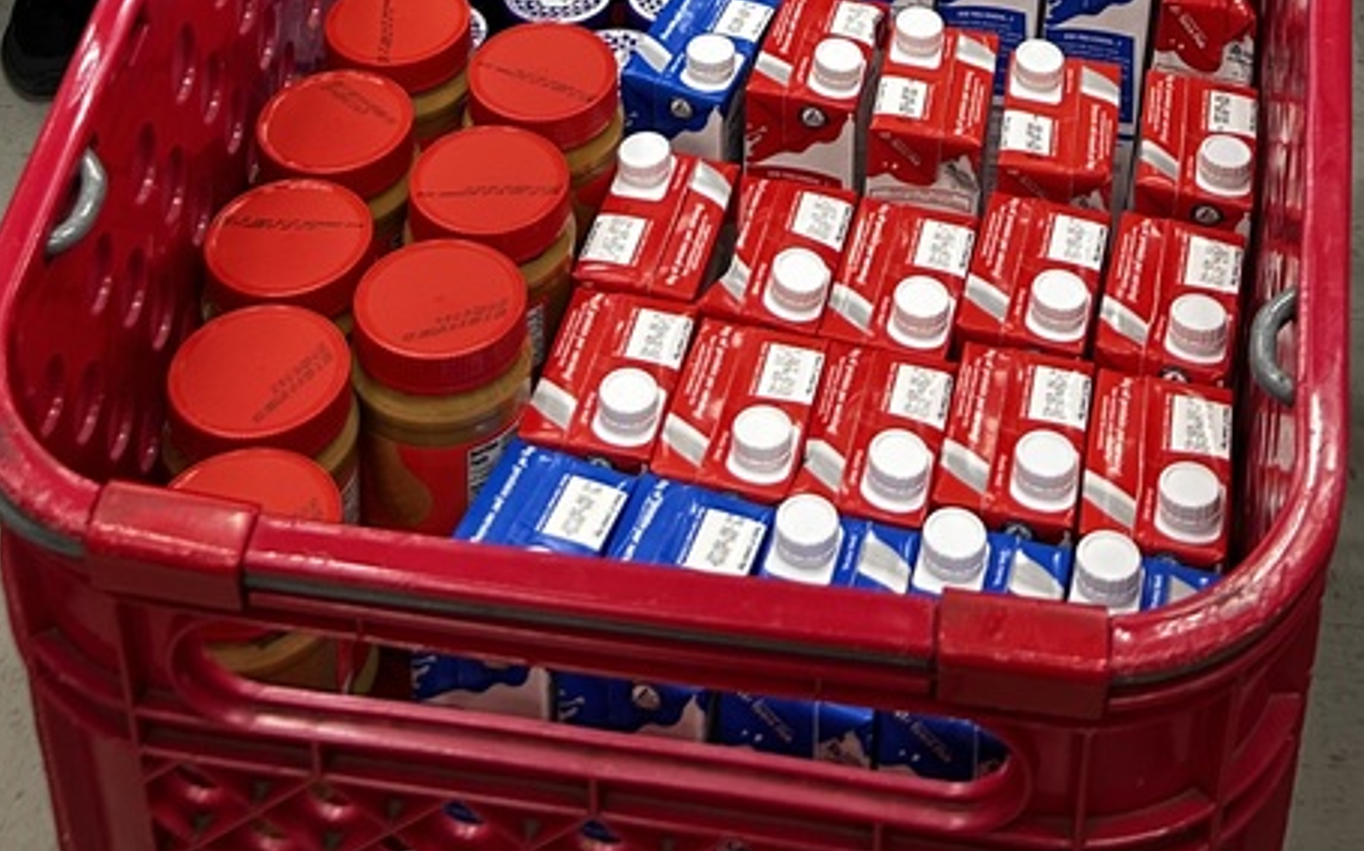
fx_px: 2304
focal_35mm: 62
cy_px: -629
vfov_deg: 17.4
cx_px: 776
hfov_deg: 32.9
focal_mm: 5.7
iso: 160
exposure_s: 1/60
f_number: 1.5
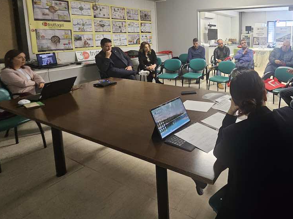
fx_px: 178
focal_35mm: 21
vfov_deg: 59.7
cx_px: 226
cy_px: 53
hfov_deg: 72.5
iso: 320
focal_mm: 1.7
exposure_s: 1/33.3
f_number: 2.2
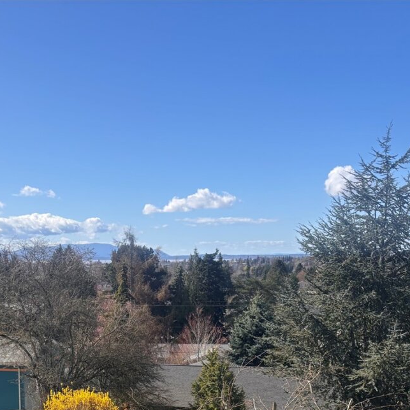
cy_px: 334
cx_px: 149
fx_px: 670
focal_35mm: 50
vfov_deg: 33.0
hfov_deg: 33.8
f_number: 1.6
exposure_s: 1/2933
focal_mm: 5.96
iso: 50
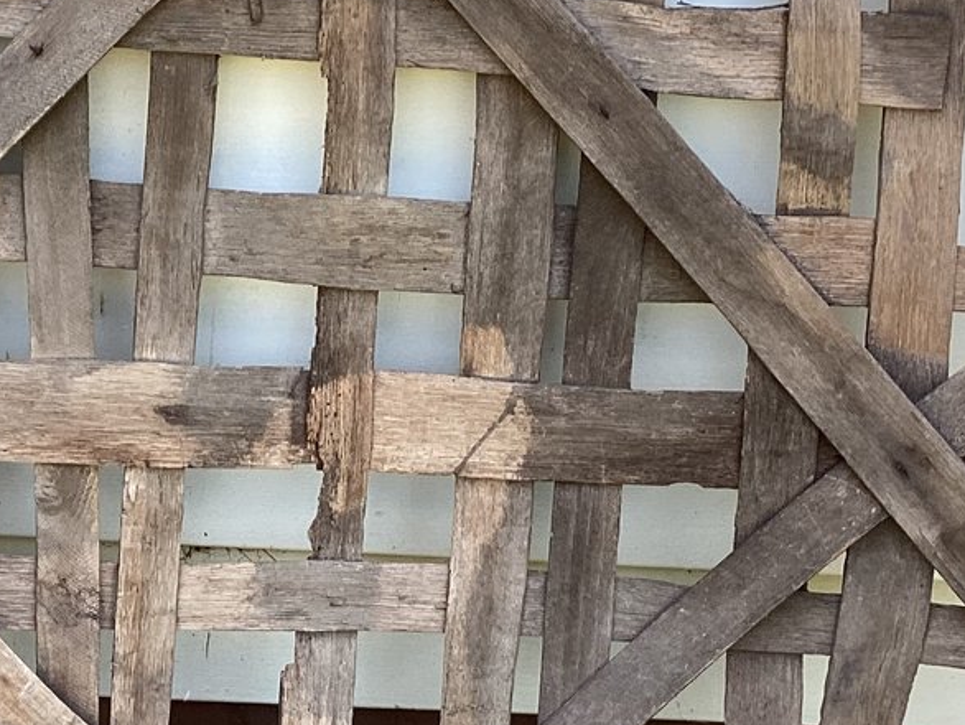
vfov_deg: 18.4
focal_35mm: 80
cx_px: 335
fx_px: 2231
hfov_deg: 24.3
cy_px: 465
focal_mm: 3.3
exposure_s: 1/118
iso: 25
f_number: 2.4
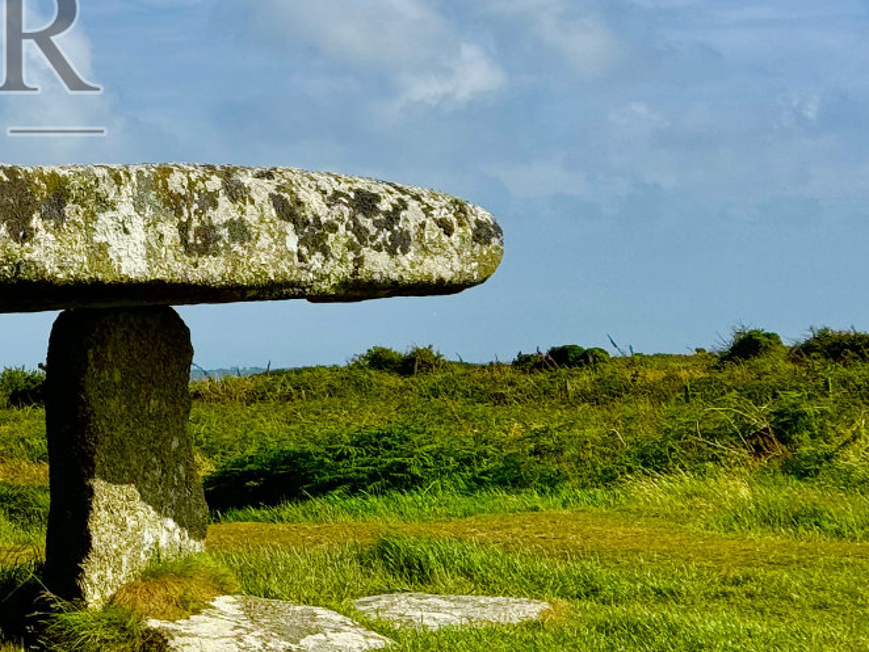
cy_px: 67
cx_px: -114
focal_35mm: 116
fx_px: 2913
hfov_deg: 16.4
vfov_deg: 12.7
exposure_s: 1/7937
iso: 80
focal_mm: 6.76
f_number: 1.78
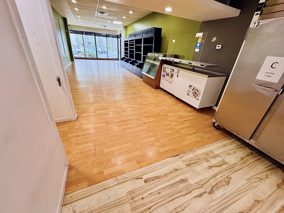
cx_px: 142
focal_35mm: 14
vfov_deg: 85.7
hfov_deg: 102.1
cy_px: 106
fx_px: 115
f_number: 2.2
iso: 250
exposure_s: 1/120
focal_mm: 2.22
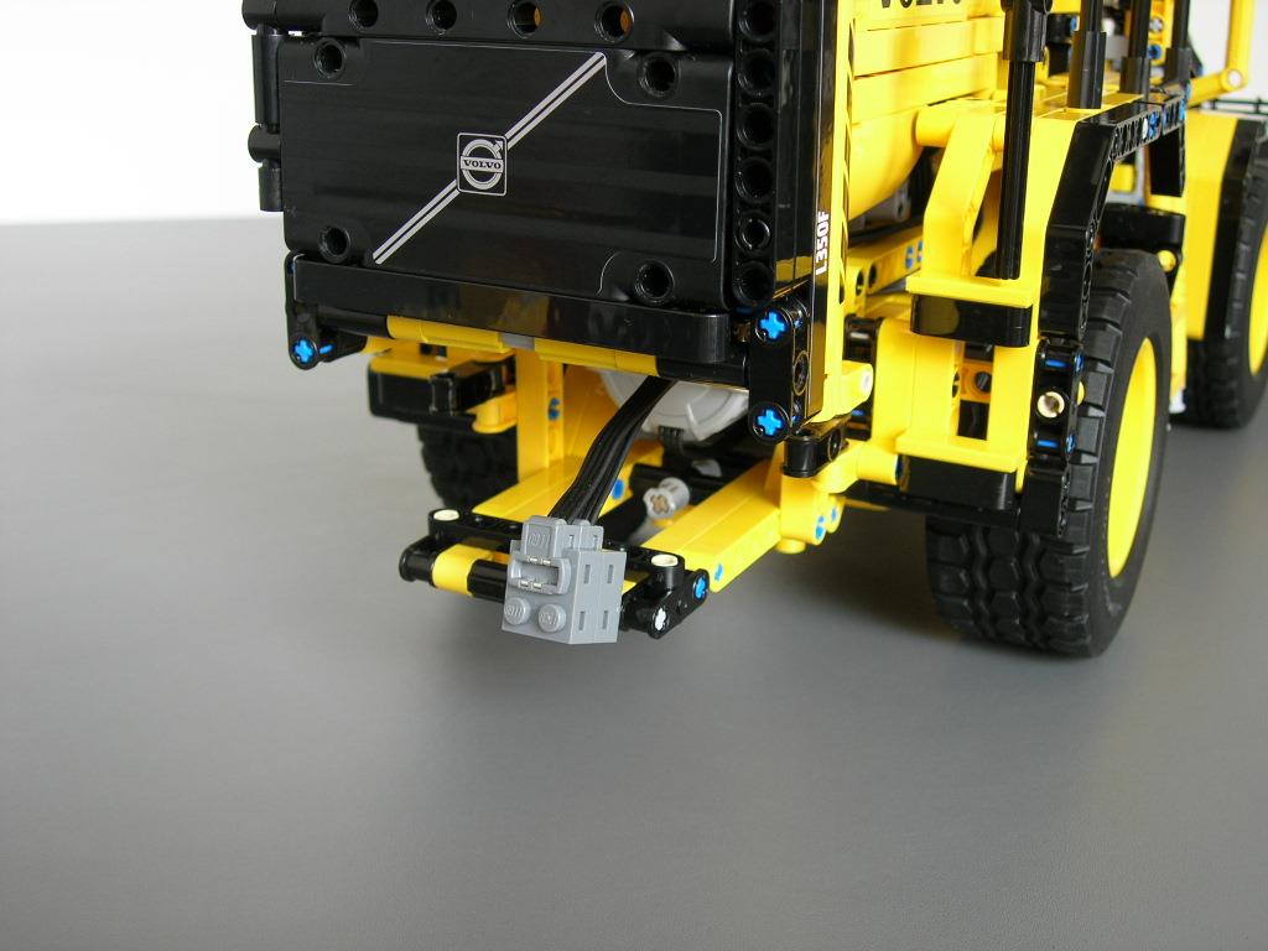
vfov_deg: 35.1
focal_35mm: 41
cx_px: 634
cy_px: 476
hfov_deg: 45.8
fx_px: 1502
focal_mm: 8.5
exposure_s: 1/29.8
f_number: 2.9
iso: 64
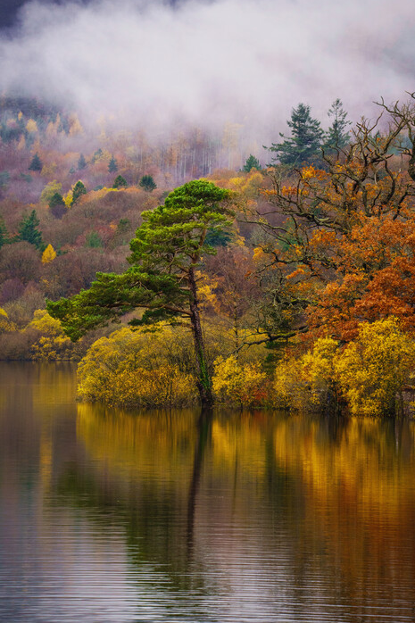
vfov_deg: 7.9
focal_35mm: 261
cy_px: 303
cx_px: 202
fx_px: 4514
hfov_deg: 5.3
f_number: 11
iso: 800
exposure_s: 1/250
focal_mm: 242.9
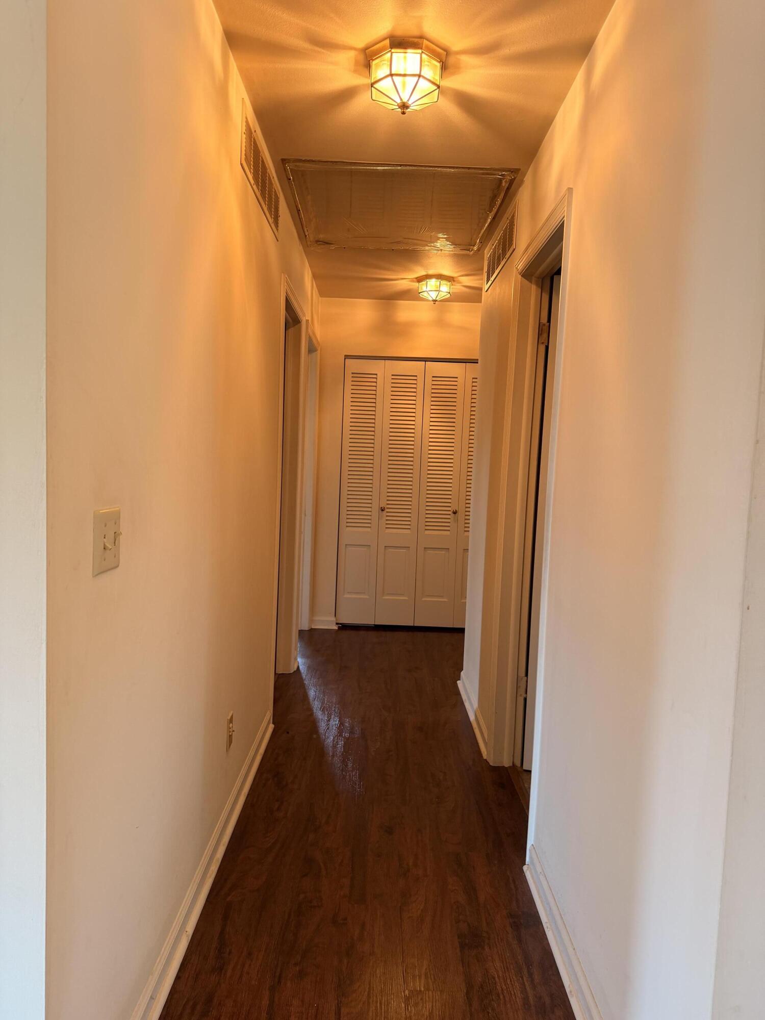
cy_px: 510
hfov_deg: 56.8
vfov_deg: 71.6
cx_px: 382
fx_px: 707
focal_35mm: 24
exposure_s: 1/60
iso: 200
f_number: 1.78
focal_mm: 6.76
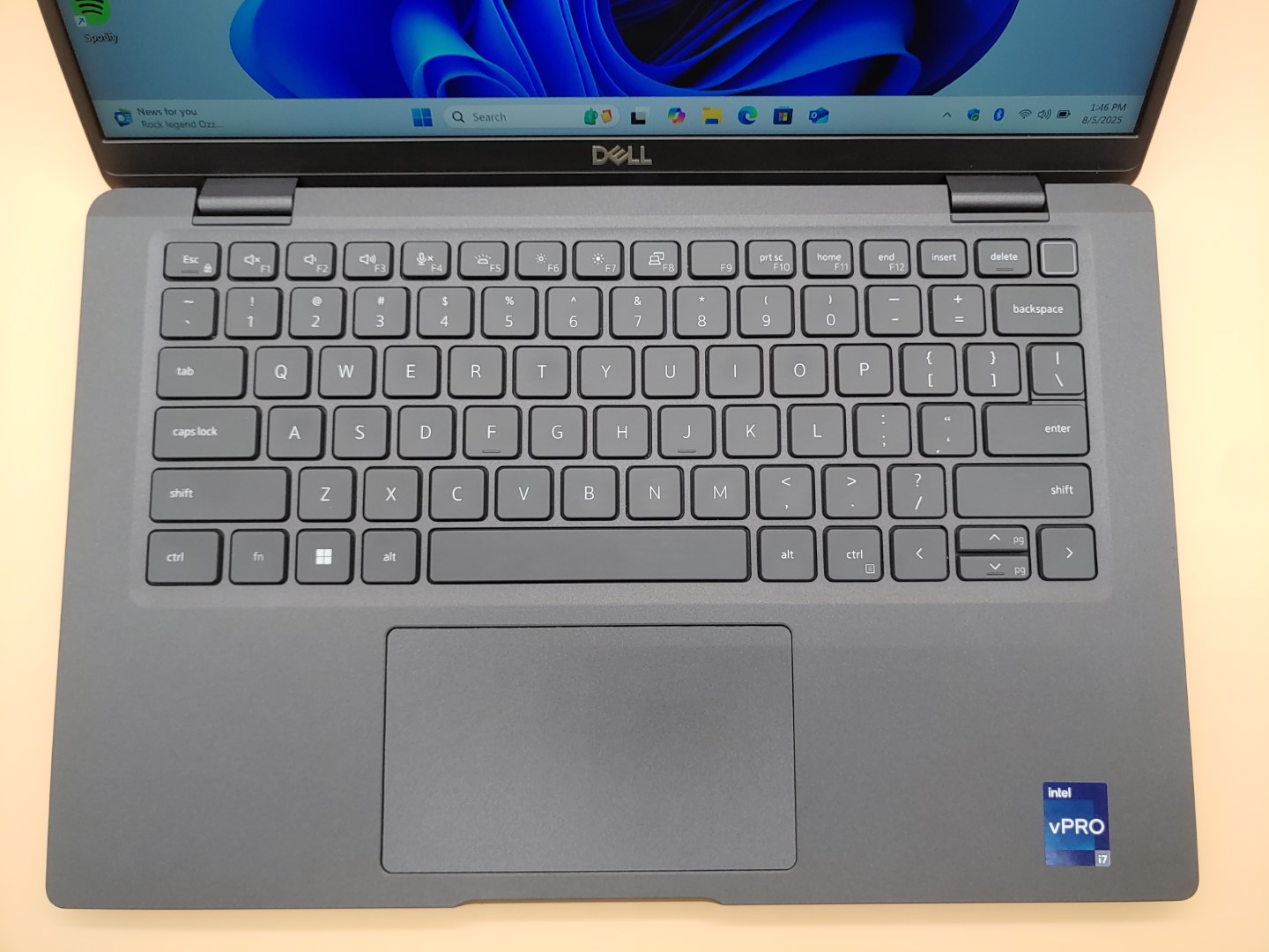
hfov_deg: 67.3
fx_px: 953
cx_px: 634
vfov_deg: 53.1
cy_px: 476
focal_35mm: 26
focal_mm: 4.36
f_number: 1.8
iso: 50
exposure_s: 1/135
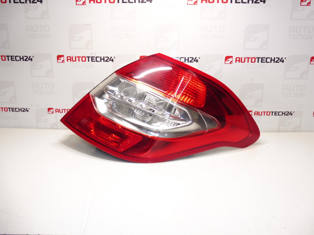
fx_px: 218
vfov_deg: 56.8
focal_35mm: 24
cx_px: 157
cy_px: 118
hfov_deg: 71.6
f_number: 3.5
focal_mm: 4.3
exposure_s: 1/60
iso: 200
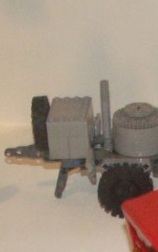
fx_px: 1183
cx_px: 353
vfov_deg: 12.0
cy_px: 275
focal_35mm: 172
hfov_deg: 7.3
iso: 160
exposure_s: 1/60
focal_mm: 5.86
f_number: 2.8
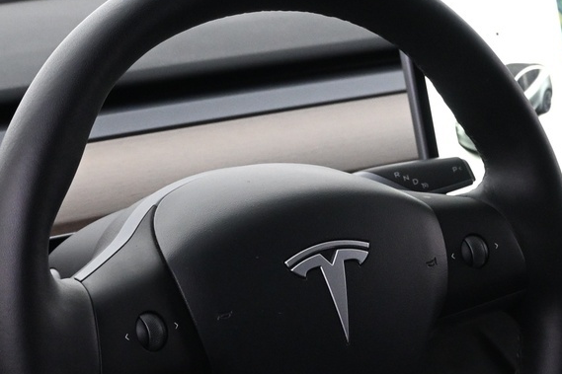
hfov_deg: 21.2
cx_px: 294
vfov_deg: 14.2
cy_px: 251
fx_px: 1500
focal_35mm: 96
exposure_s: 1/30
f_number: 4
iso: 1600
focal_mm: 22.5
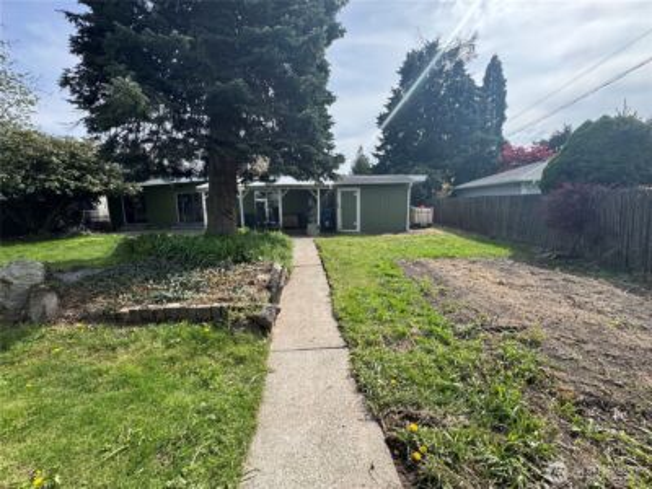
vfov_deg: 85.7
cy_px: 244
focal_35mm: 14
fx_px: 264
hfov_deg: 102.1
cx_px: 326
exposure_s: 1/840
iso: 50
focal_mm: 2.22
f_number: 2.2
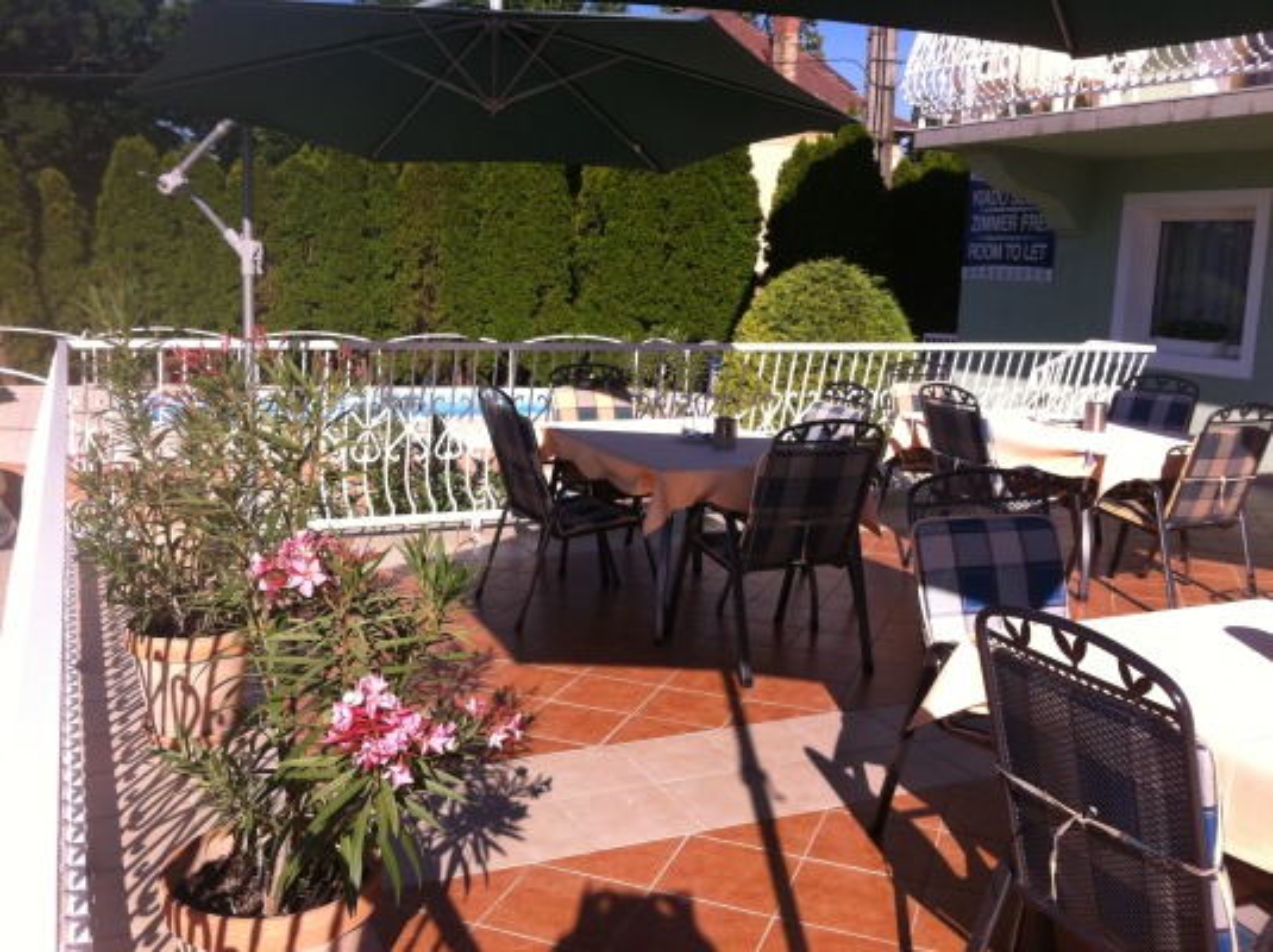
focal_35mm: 35
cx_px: 636
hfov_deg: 52.7
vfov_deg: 40.6
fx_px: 1286
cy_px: 476
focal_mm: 3.85
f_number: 2.8
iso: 80
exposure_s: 1/1160
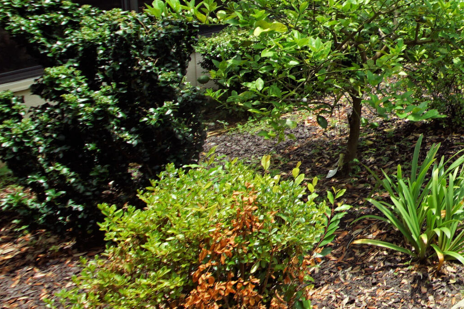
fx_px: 683
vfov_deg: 23.5
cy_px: -54
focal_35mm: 53
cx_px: 670
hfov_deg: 27.7
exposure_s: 1/125
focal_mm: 12
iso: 100
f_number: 6.3
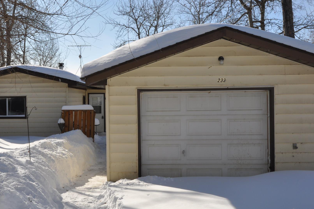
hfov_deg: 42.8
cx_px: 122
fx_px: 398
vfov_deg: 29.4
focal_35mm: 46
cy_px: 106
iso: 200
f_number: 16
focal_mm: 23
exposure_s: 1/200
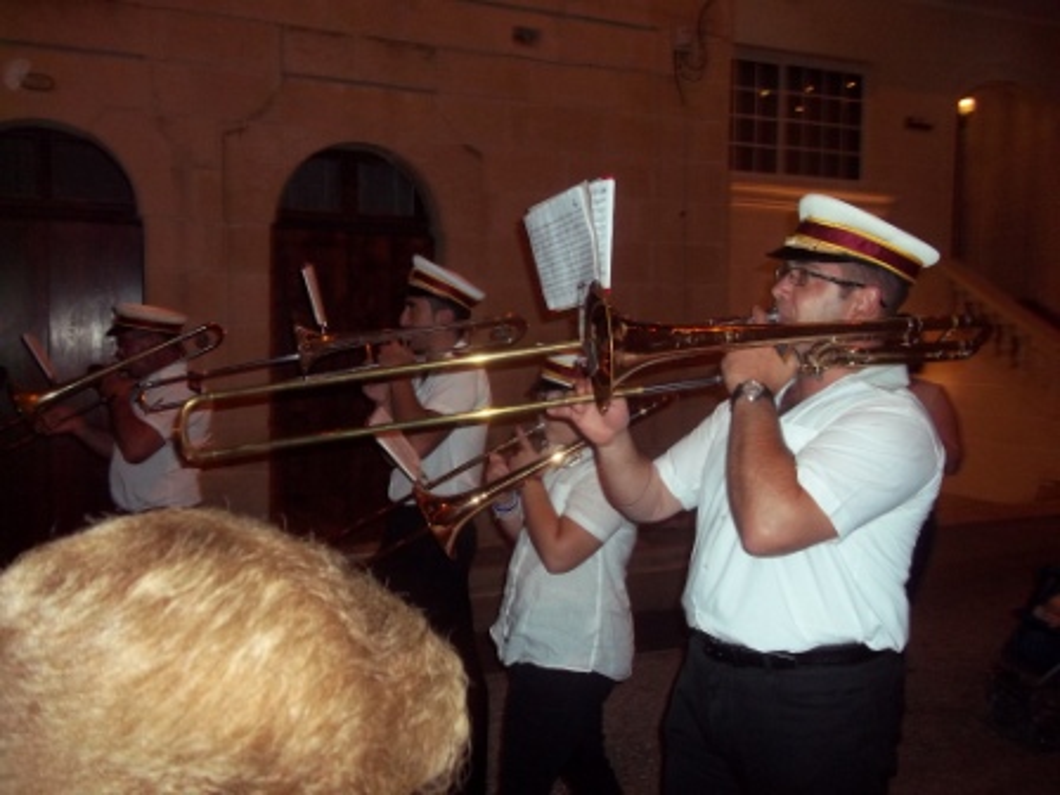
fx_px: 980
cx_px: 530
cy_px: 398
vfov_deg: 44.2
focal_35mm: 32
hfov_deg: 56.8
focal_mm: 5.7
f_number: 2.9
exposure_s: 1/30
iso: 160
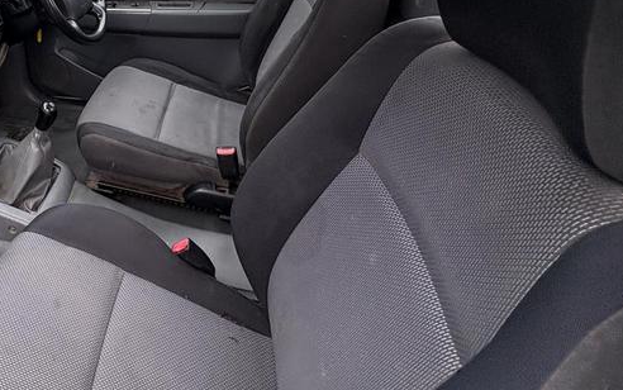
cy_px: 5
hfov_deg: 60.7
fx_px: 459
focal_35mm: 27
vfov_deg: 40.6
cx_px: 95
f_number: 2.2
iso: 64
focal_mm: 2.22
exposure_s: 1/170
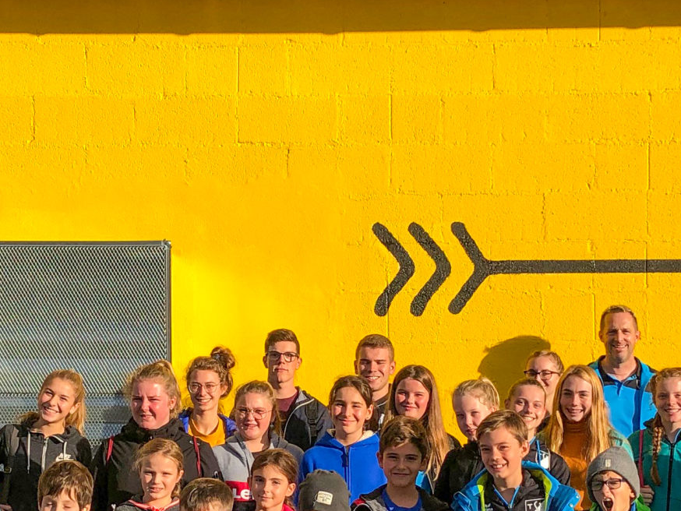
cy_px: 357
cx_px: 256
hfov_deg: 23.8
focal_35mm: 82
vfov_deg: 17.9
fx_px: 1614
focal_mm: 4
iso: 20
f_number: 1.8
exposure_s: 1/1675
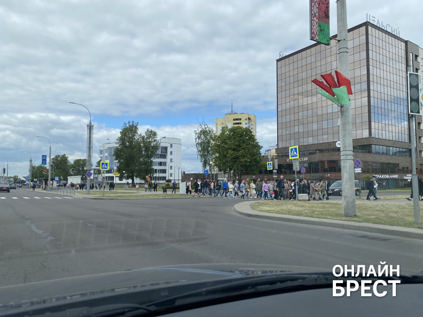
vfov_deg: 53.1
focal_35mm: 26
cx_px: 212
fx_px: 318
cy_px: 158
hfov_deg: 67.3
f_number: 1.8
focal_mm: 4.25
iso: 32
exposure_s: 1/2967
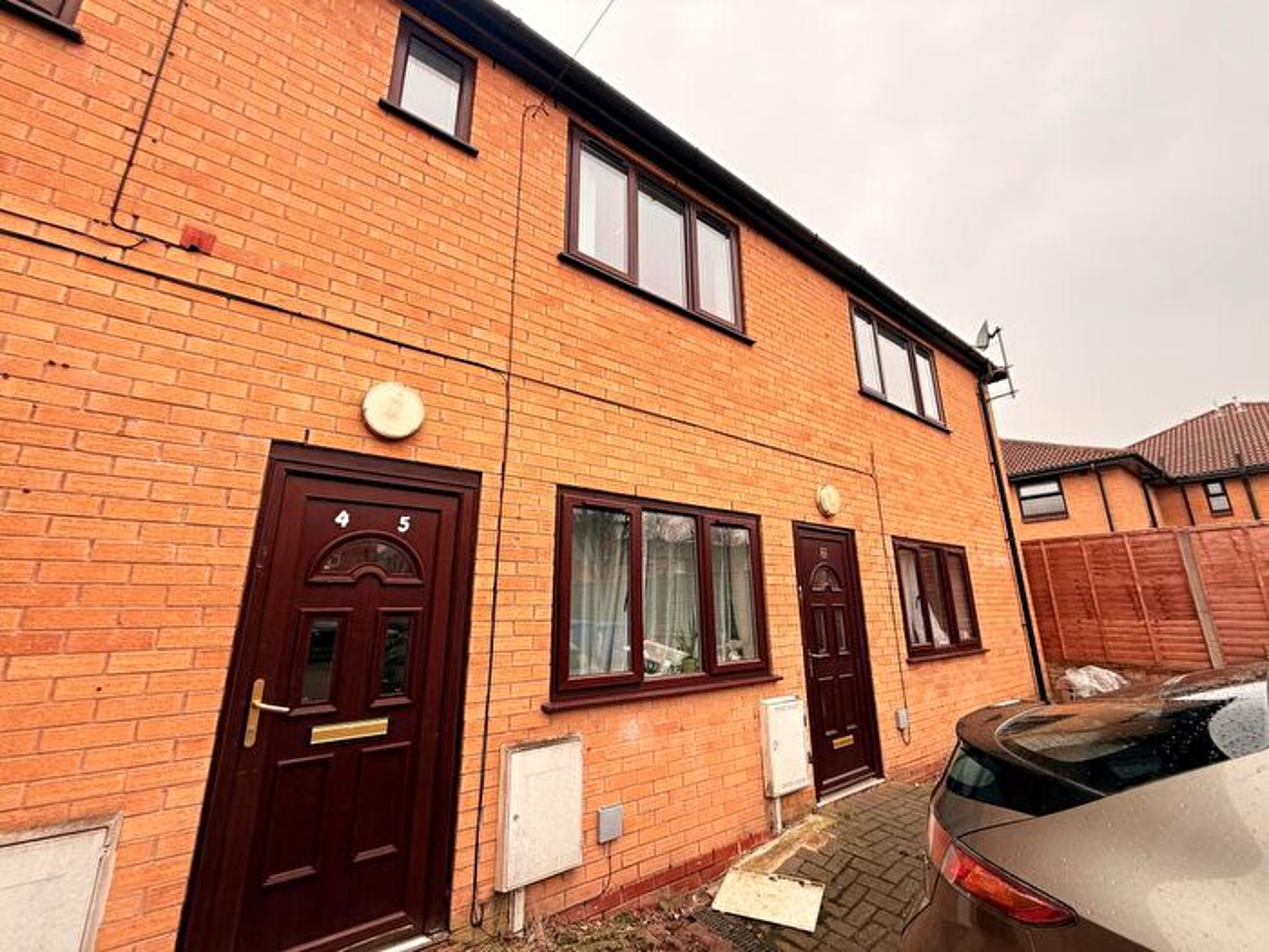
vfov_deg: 85.7
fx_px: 513
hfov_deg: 102.1
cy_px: 476
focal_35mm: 14
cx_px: 634
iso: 50
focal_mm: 2.22
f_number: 2.2
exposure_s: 1/173
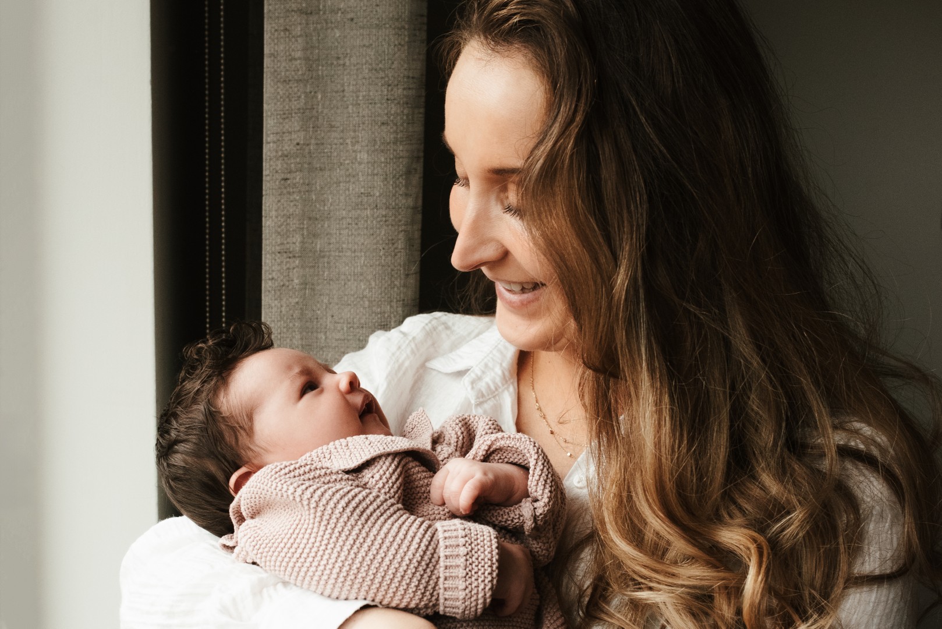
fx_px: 916
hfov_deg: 54.4
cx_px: 471
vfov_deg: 37.9
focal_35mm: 35
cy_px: 314
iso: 2000
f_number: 6.3
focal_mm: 35
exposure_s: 1/400
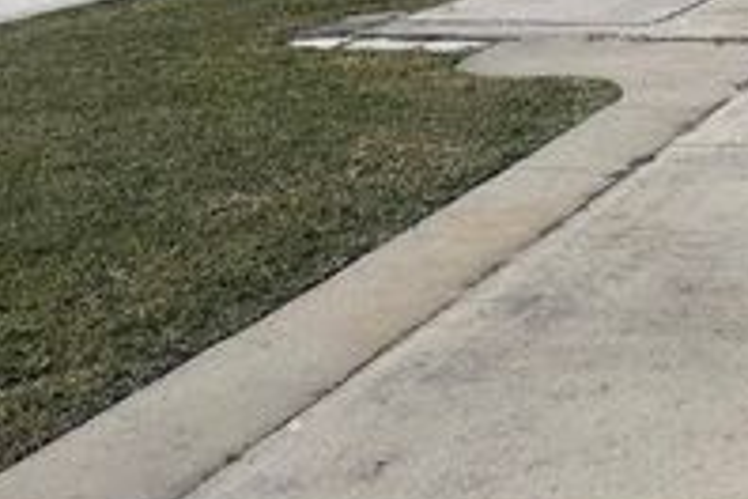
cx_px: 748
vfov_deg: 21.5
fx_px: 1309
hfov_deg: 29.7
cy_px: 297
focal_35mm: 63
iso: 80
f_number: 1.78
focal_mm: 6.76
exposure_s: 1/11905
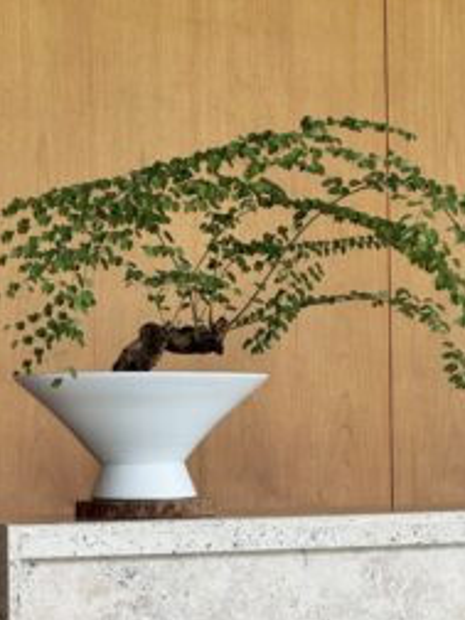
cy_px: 434
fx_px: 2919
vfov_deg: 12.1
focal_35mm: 163
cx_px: 330
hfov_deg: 9.1
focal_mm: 9
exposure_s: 1/99
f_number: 2.8
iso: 64
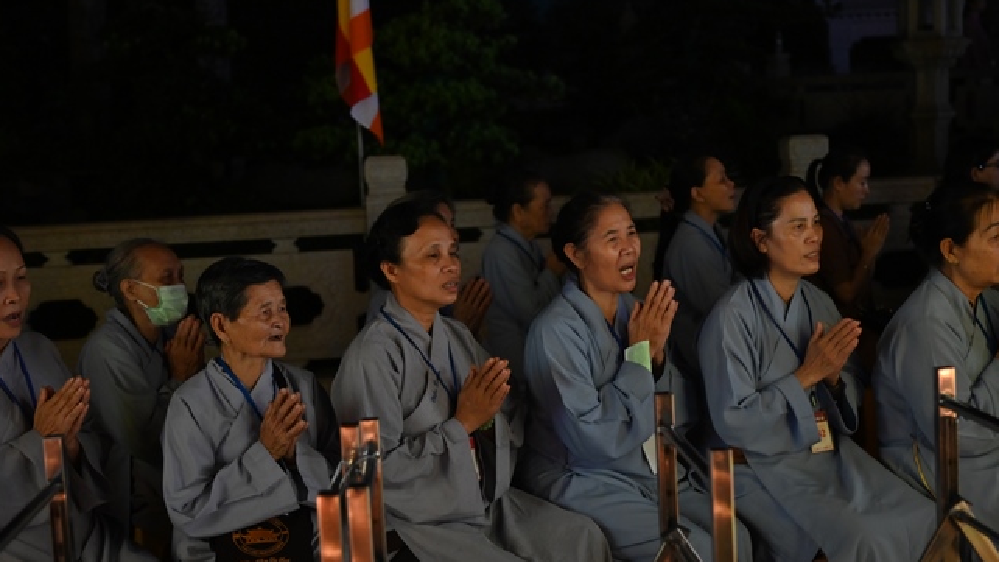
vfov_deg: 22.6
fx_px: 1404
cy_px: 319
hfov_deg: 39.2
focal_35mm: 53
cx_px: 496
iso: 4000
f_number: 4
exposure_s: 1/30
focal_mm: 50
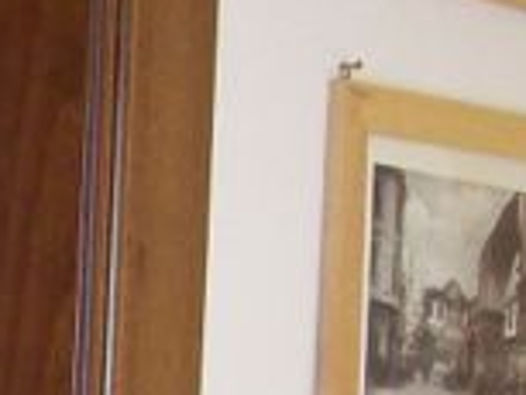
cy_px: 790
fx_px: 2524
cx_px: -528
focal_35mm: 166
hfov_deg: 10.8
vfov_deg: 8.5
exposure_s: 1/64
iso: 200
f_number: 2.7
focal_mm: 6
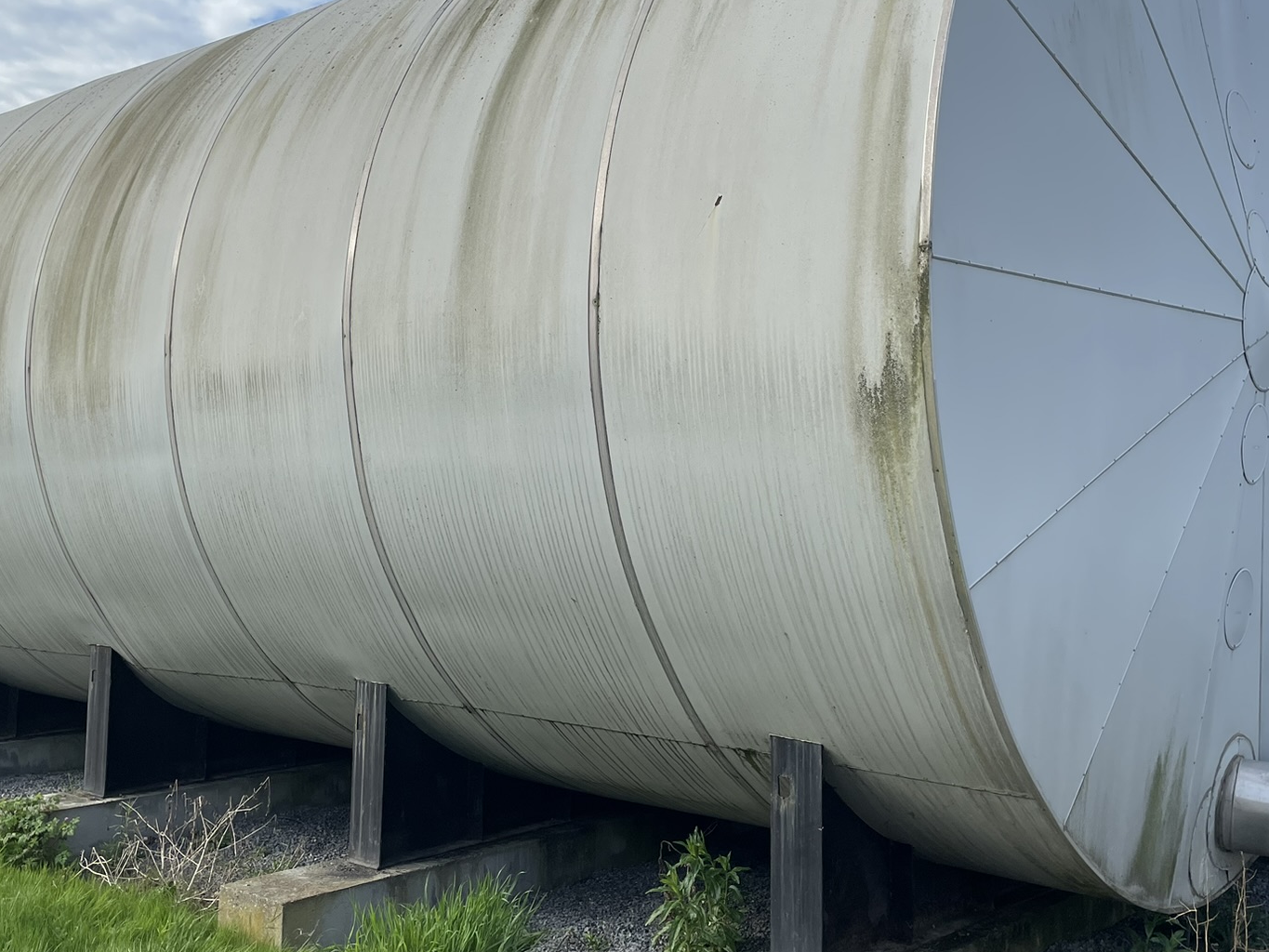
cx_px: 601
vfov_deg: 36.7
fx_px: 1430
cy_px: 401
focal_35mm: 39
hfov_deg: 47.8
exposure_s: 1/1949
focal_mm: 4.2
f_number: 1.6
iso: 32
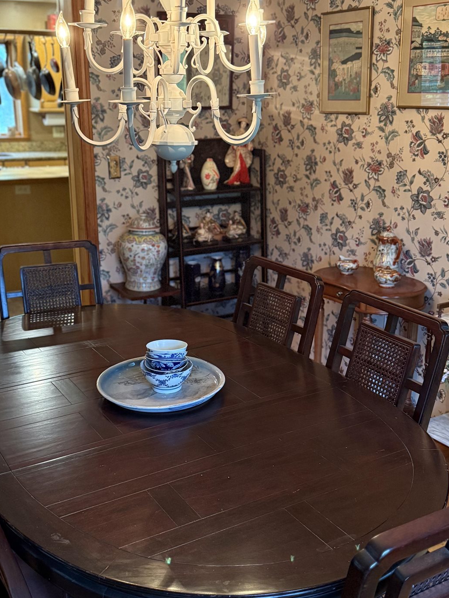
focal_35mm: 40
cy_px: 289
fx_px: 692
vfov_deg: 46.8
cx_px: 216
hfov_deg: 36.0
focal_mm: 6.76
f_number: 1.78
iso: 640
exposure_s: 1/40
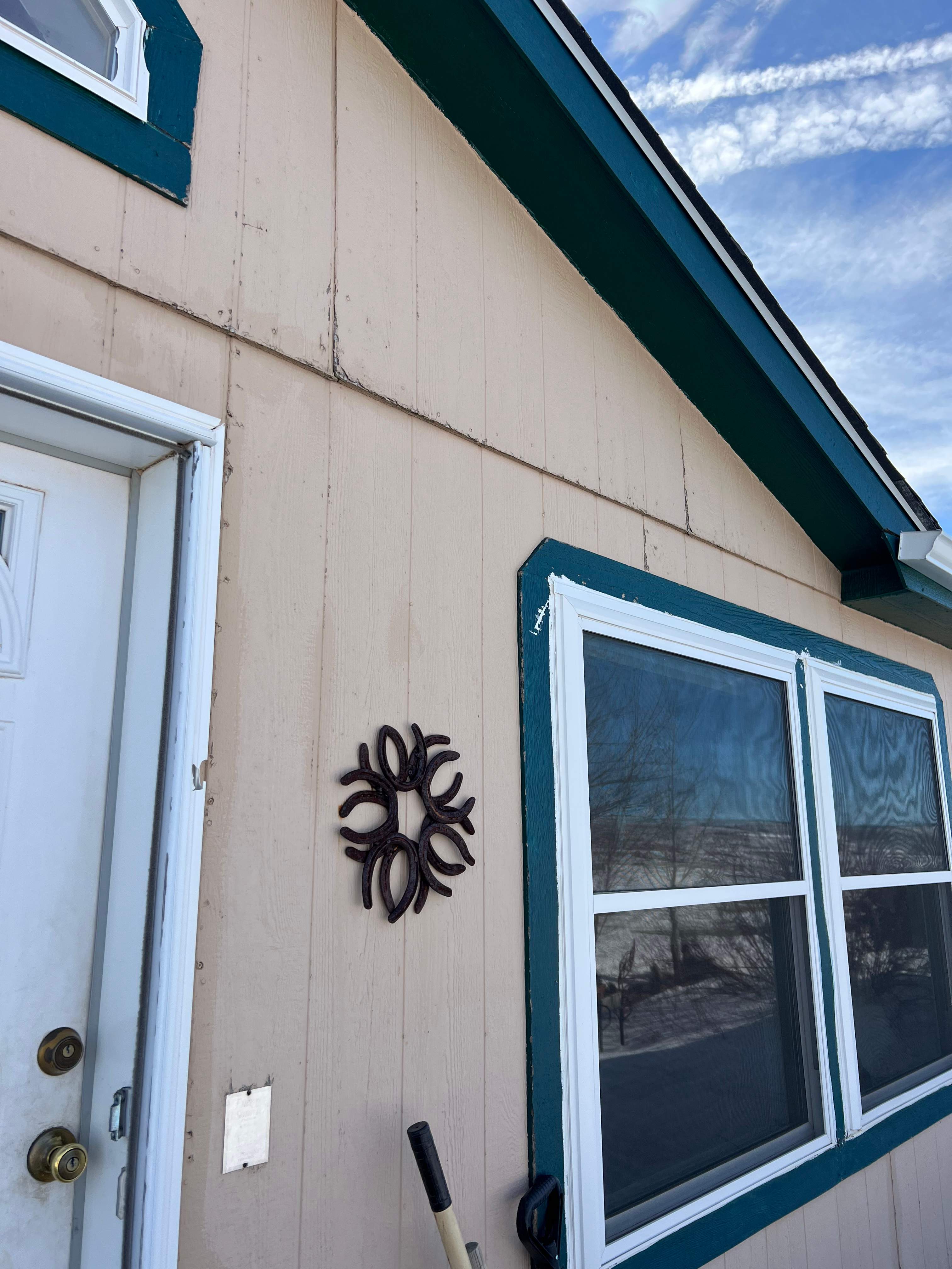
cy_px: 634
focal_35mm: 26
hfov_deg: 53.1
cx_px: 476
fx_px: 953
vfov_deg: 67.3
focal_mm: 5.7
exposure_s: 1/3571
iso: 50
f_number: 1.5
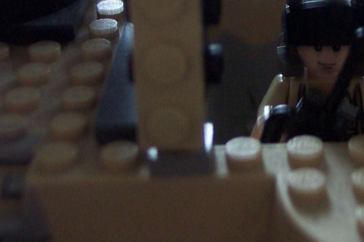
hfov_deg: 19.2
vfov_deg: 13.1
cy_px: 58
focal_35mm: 104
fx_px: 1051
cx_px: 354
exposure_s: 1/8
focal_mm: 10.7
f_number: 3.4
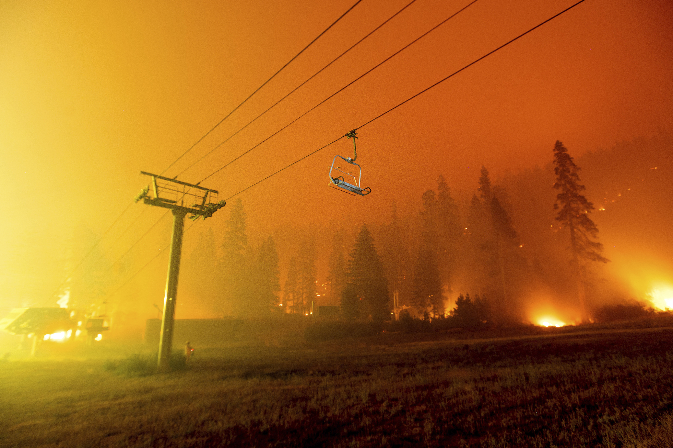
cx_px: 336
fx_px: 318
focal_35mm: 17
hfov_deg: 93.3
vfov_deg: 70.4
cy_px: 224
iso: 800
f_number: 5.6
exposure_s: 30
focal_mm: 17
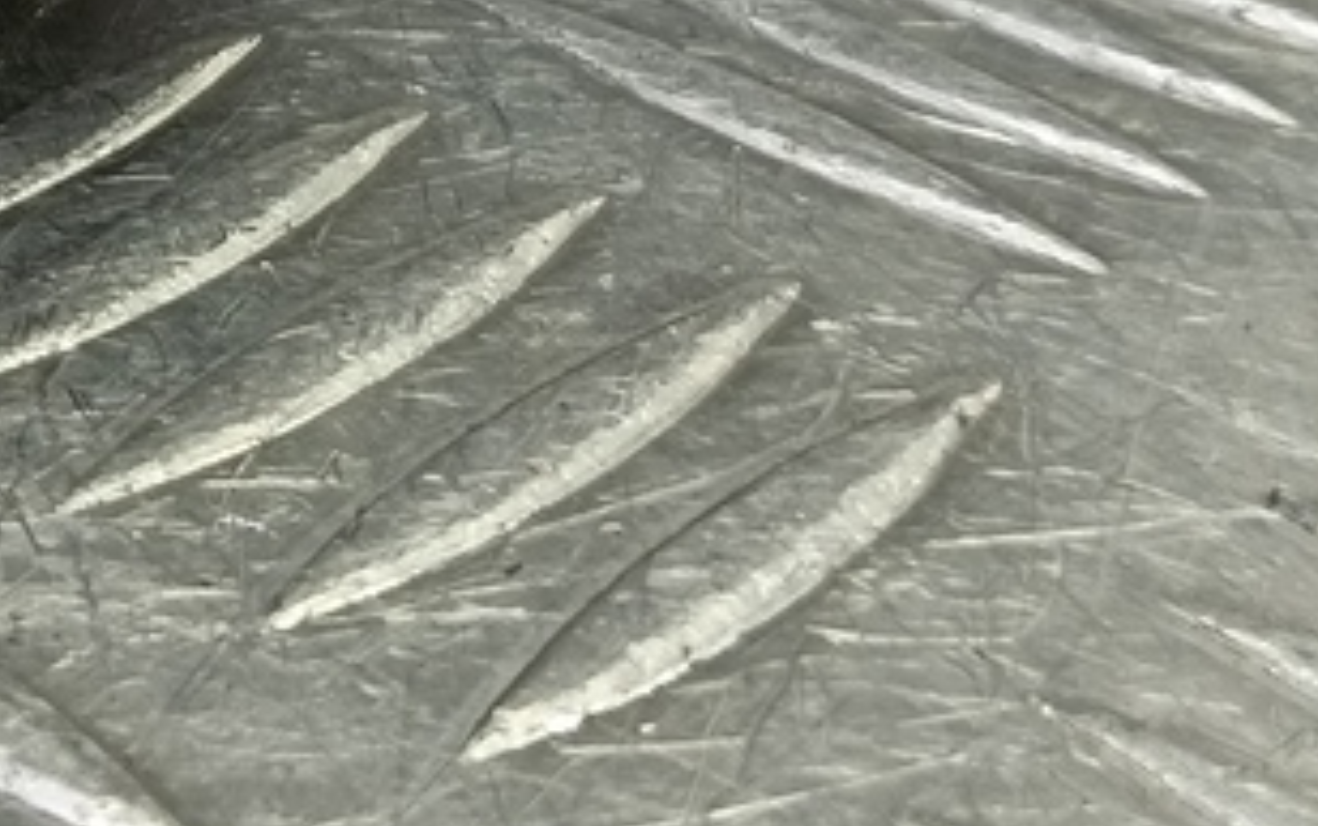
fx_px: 2912
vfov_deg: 15.0
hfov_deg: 22.3
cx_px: -484
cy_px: -419
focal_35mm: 81
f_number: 1.6
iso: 123
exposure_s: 1/50
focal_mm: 4.11
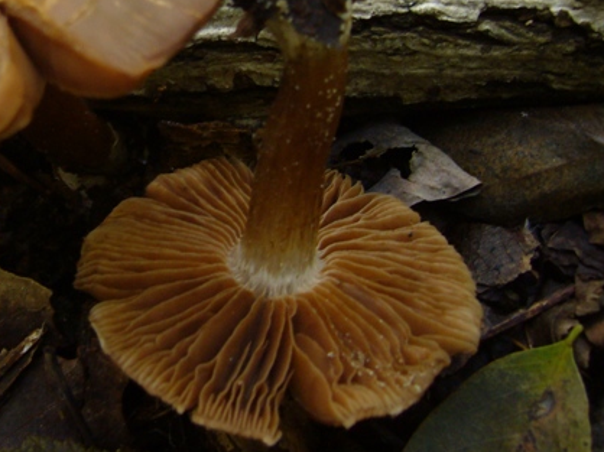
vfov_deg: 21.7
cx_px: 97
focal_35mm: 67
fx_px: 1168
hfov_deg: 28.2
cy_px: 105
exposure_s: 1/8
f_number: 2.8
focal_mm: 5.8
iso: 100
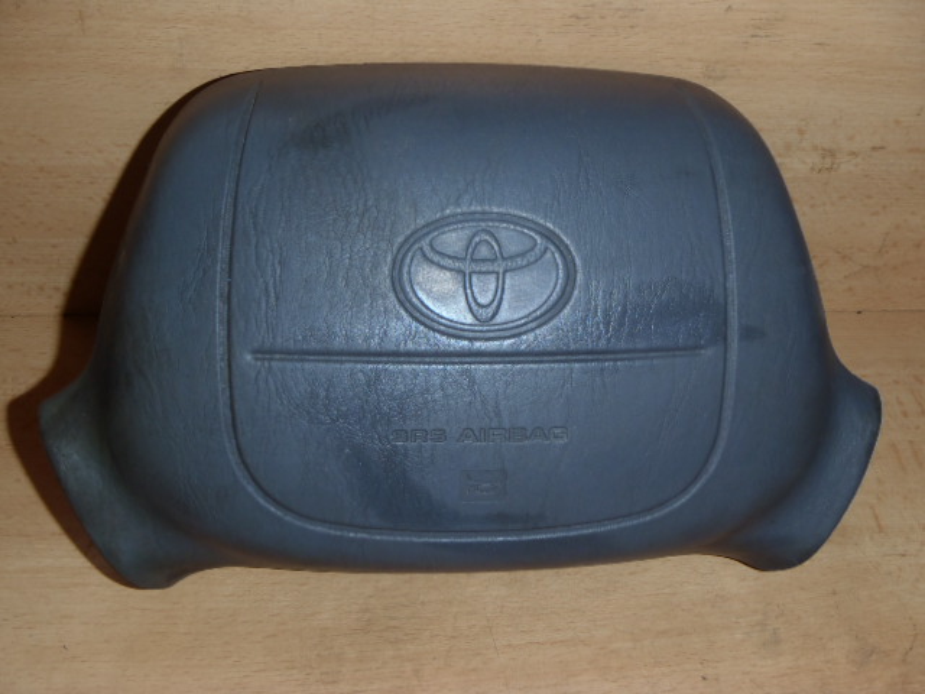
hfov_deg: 49.0
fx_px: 1015
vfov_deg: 37.7
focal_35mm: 38
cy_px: 347
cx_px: 462
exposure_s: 1/40
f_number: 4.6
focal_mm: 6.83
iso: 100
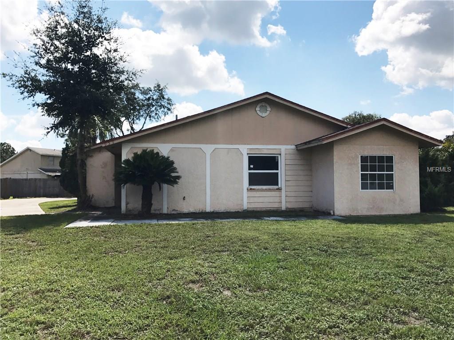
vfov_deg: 49.7
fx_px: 367
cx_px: 227
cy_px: 170
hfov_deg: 63.4
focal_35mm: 28
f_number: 1.8
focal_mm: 3.99
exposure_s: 1/4167
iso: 20
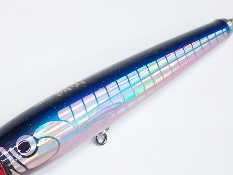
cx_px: 104
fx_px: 350
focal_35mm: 52
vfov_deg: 27.9
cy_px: 109
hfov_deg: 36.8
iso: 200
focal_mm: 7.31
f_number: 2.8
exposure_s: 1/80
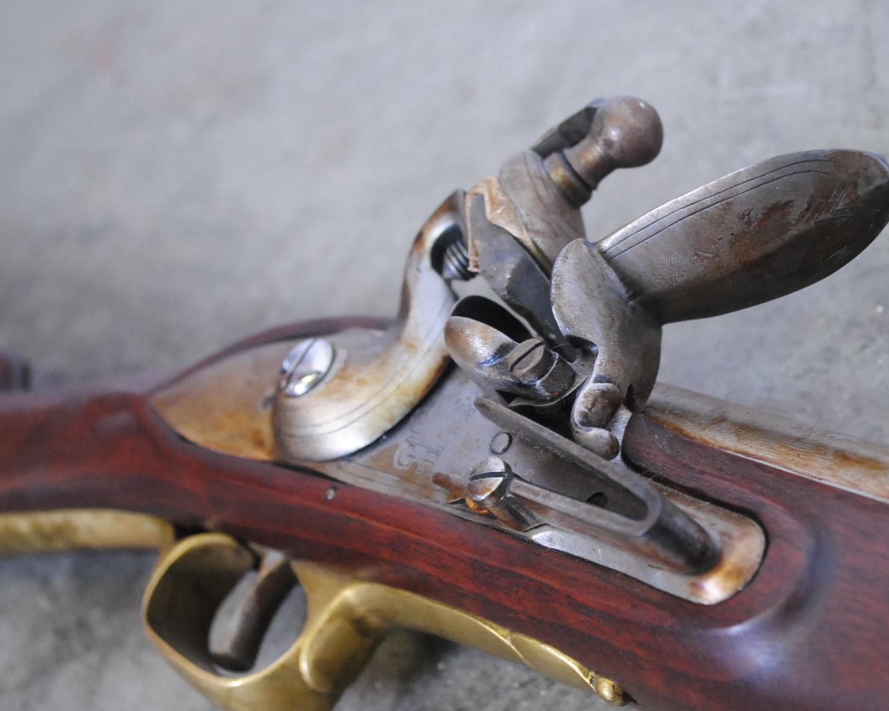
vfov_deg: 21.3
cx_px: 583
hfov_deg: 26.4
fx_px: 1886
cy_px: 426
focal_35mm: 72
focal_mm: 35
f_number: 5
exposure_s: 1/25
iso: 800
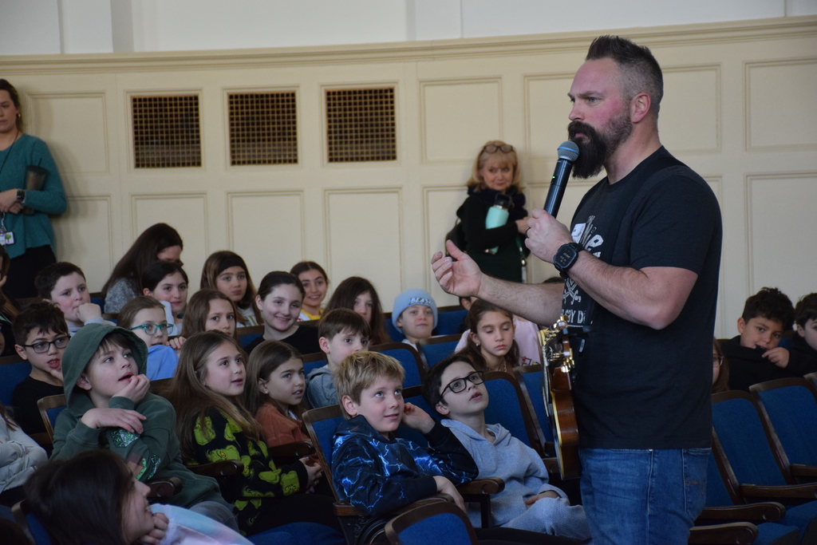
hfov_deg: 18.2
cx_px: 408
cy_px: 272
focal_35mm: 112
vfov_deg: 12.2
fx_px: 2553
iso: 1400
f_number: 5
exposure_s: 1/60
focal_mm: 75
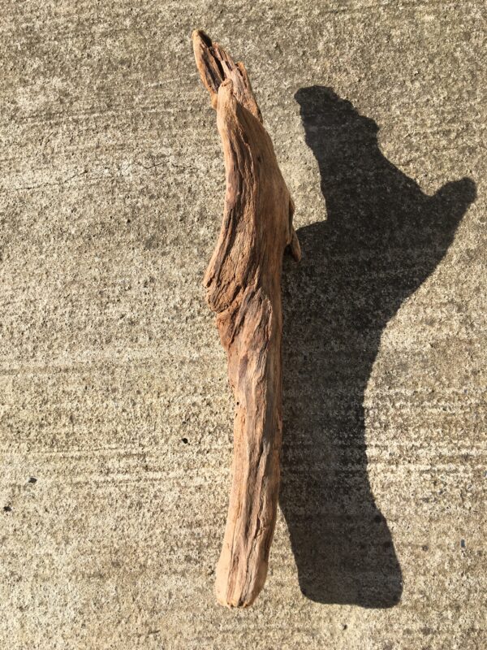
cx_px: 244
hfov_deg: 48.2
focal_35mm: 29
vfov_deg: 61.7
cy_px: 325
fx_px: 544
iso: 25
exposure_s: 1/1350
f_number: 2.2
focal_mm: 4.15
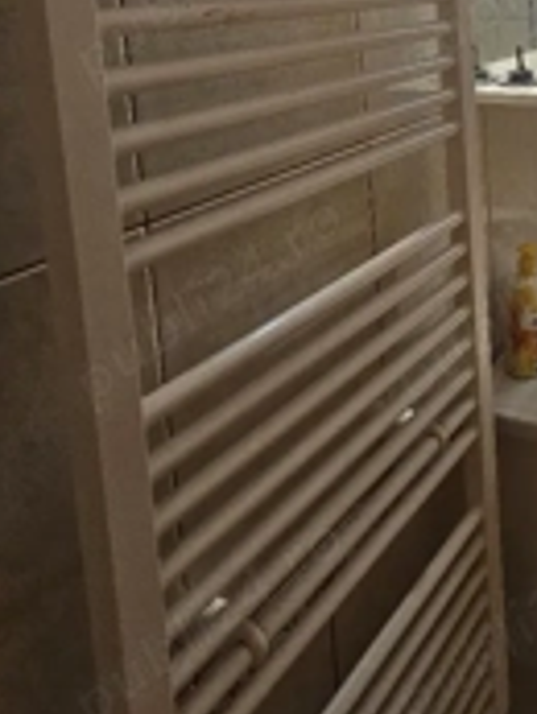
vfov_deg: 50.6
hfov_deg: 37.8
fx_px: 620
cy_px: 29
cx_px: 611
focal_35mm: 30
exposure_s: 1/50.3
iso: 80
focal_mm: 2.2
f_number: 2.2
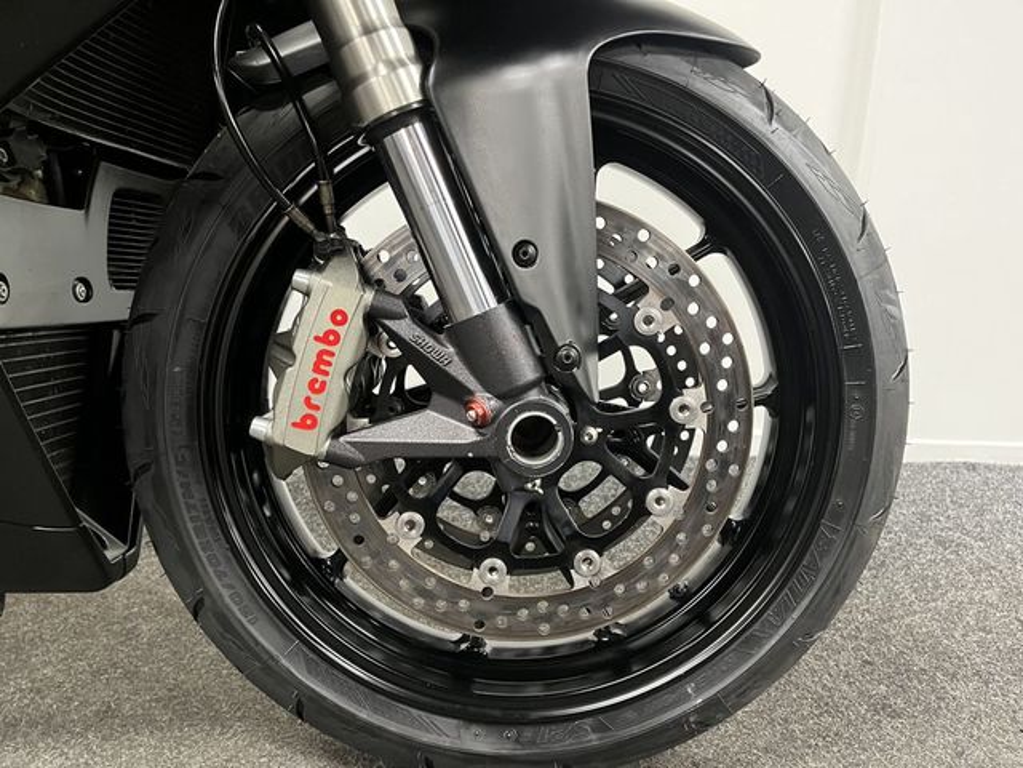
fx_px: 768
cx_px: 512
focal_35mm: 26
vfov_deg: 53.1
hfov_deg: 67.3
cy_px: 384
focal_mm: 5.1
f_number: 1.6
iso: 500
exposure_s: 1/33
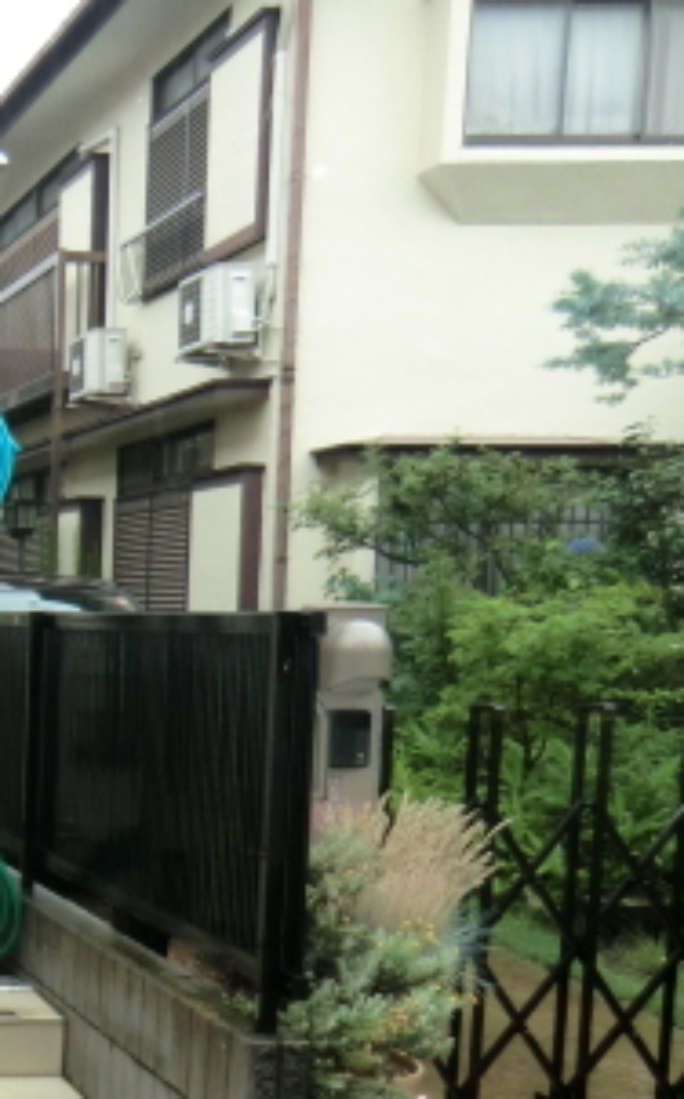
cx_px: -444
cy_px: 808
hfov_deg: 19.6
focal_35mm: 54
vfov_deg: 36.8
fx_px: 1615
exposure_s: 1/60
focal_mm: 4.3
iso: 100
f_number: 3.2
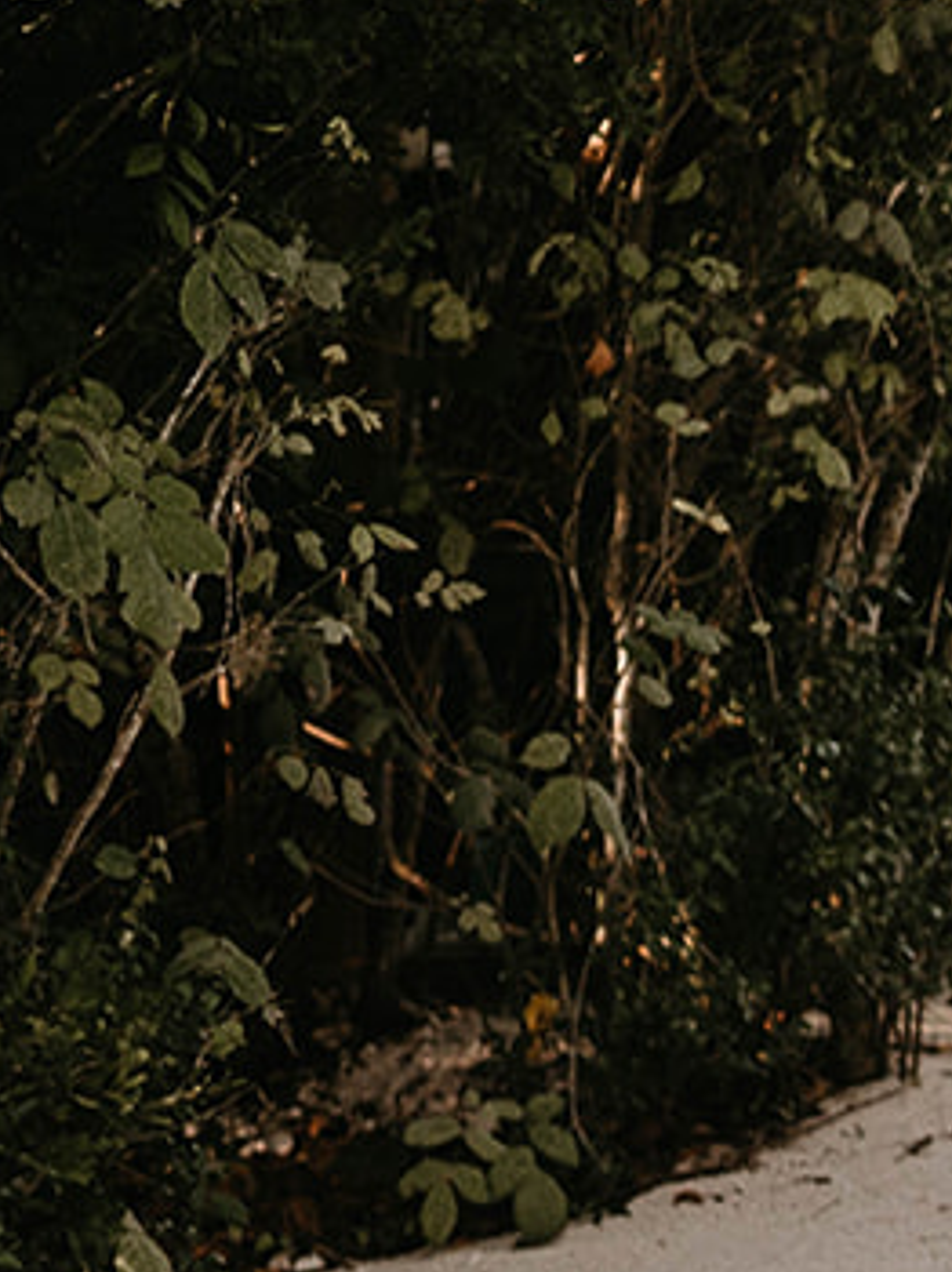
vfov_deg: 12.7
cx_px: 2202
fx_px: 5654
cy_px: 147
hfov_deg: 8.8
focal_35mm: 154
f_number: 1.4
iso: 500
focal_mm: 35
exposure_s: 1/1600
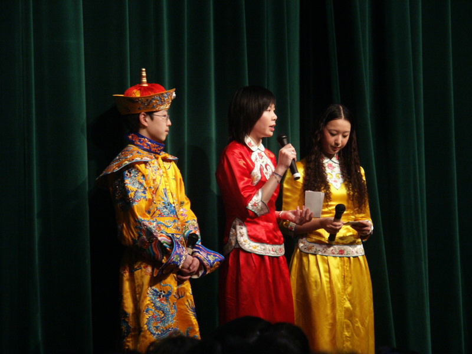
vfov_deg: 7.4
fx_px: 2727
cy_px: 177
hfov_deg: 9.9
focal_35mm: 200
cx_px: 236
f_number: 3.5
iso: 200
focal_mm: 50.69
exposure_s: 1/30
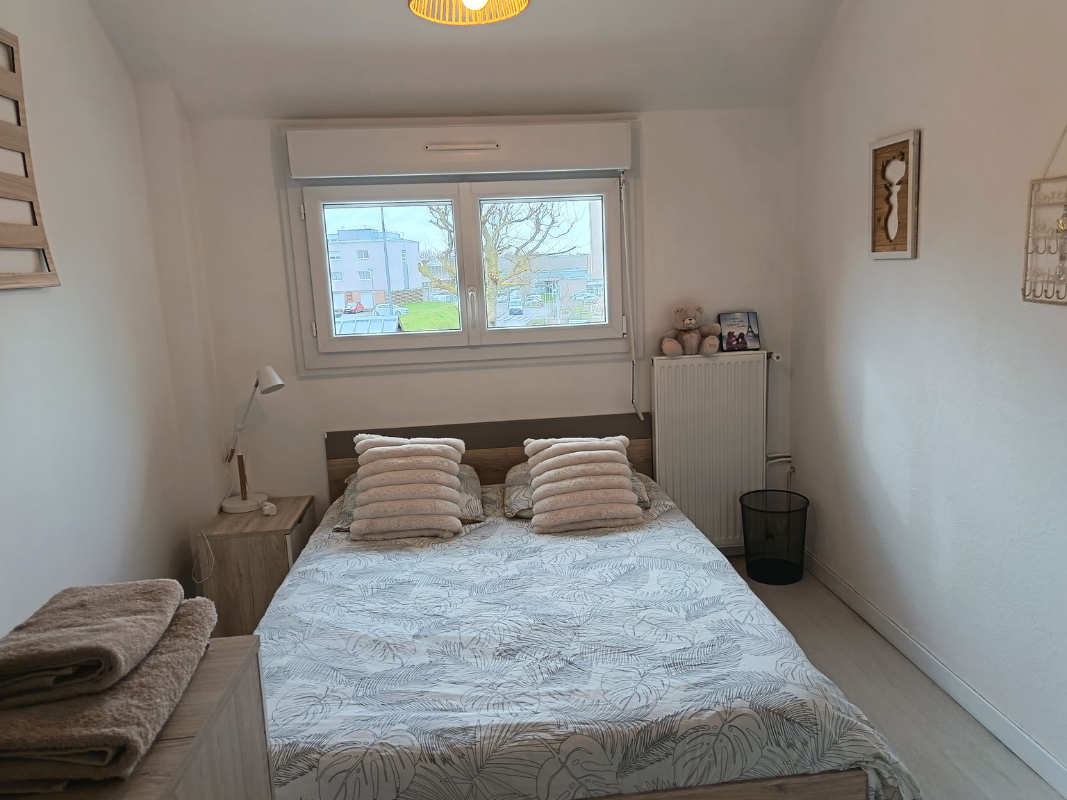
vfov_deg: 54.9
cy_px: 400
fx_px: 771
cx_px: 550
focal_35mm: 25
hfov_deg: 69.4
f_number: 1.75
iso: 468
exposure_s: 1/50
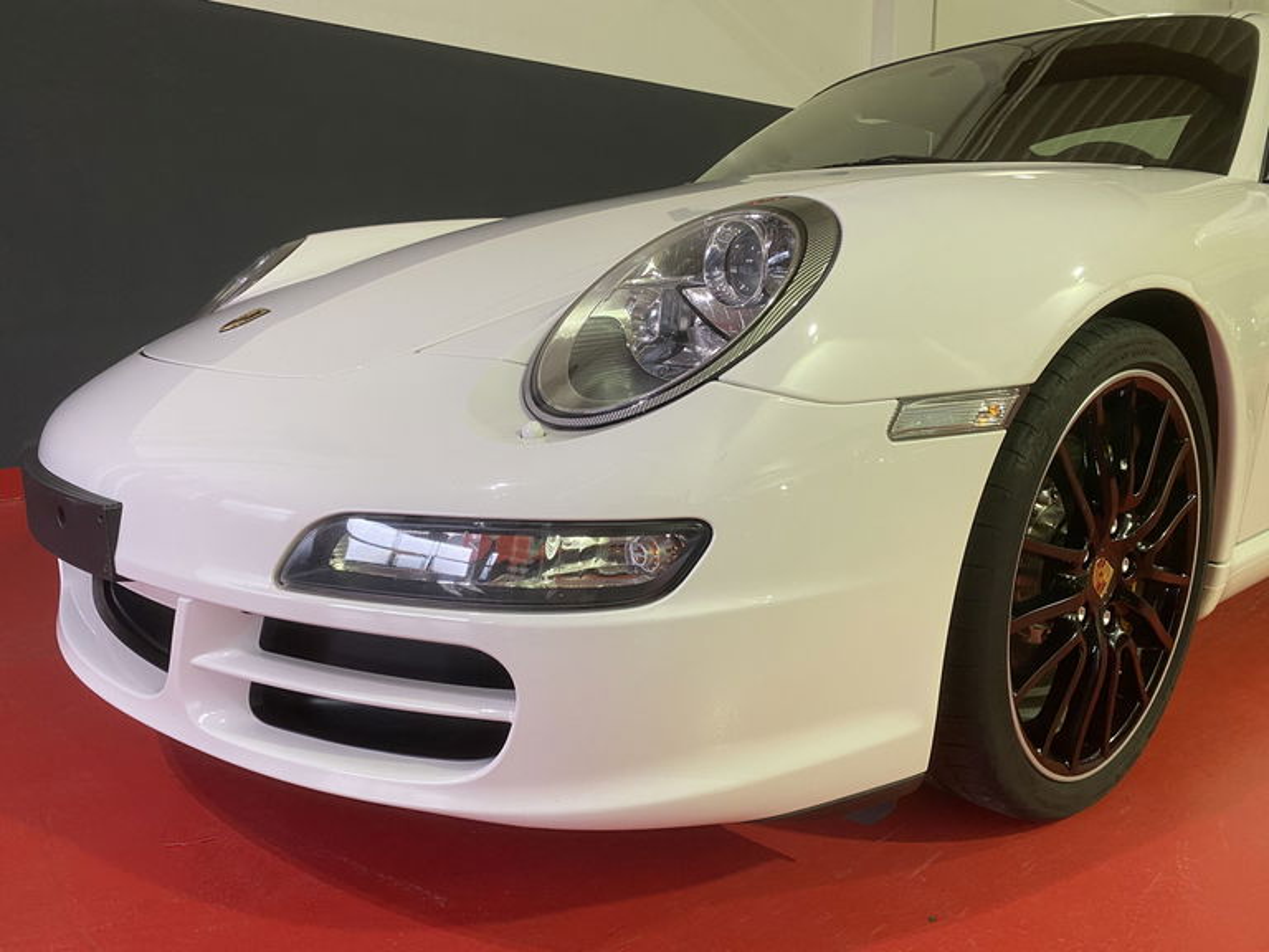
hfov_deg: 67.3
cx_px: 634
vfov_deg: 53.1
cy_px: 476
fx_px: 953
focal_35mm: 26
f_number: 1.8
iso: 125
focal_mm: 4.25
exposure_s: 1/50
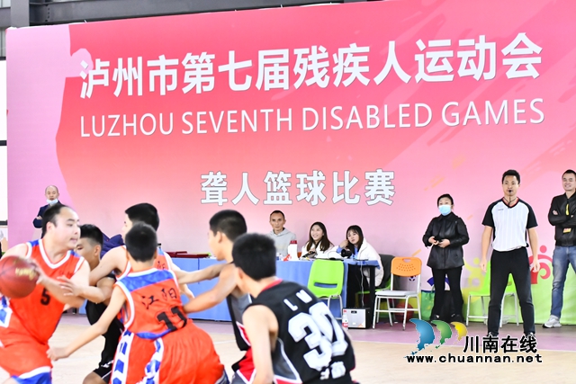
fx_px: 1680
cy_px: 192
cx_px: 288
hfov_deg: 19.5
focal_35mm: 105
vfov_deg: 13.0
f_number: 2.8
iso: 6400
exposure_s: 1/320
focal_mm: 70
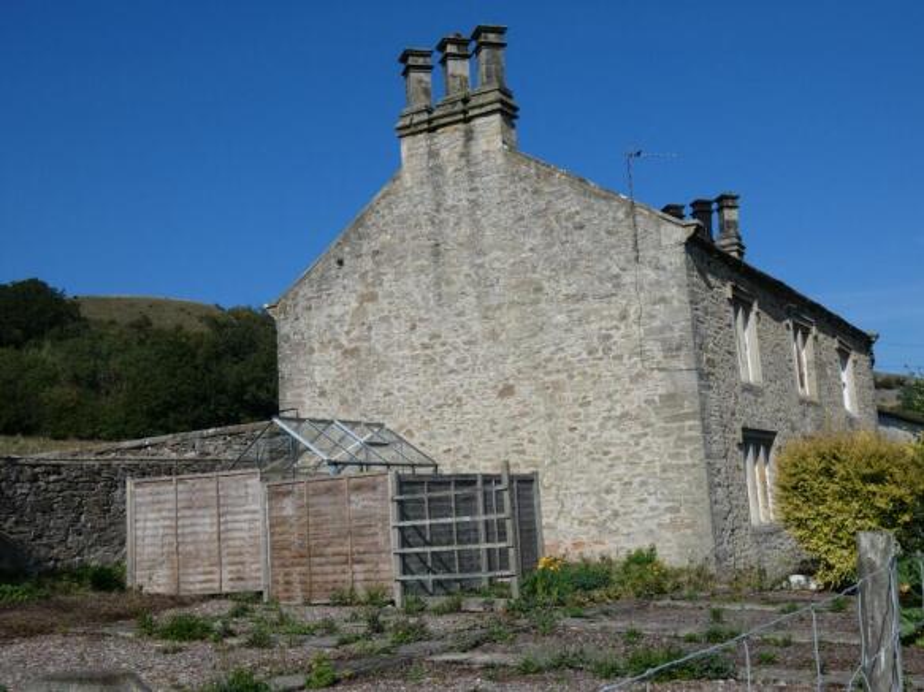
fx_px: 1094
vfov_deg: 35.1
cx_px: 462
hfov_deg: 45.8
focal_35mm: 41
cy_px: 346
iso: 80
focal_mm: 7.3
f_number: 5
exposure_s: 1/800
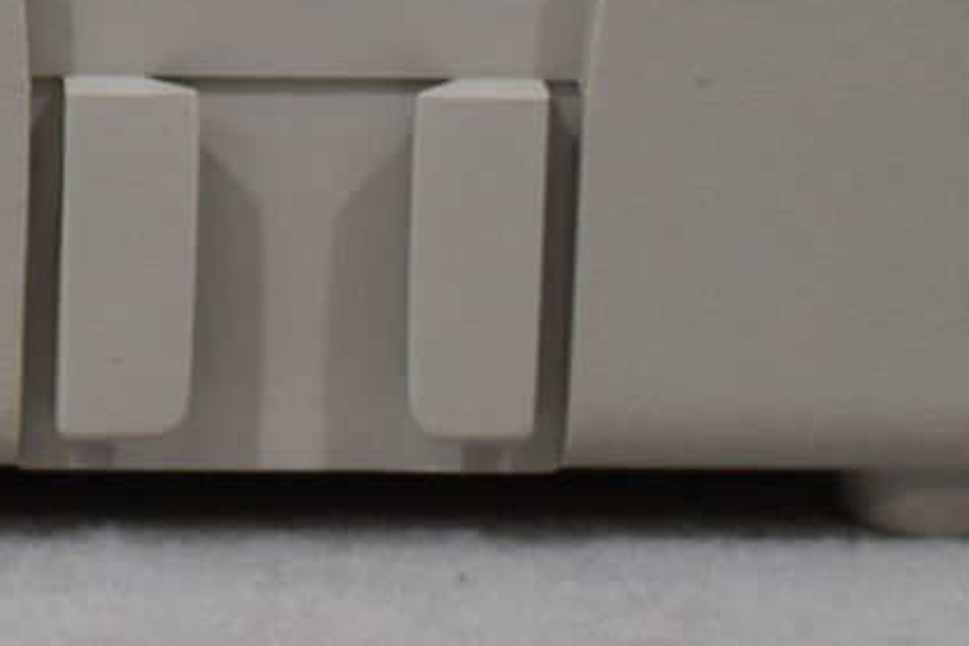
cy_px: -503
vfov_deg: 3.2
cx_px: -990
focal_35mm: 424
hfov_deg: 4.8
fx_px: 11412
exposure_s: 1/125
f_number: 5.6
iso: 400
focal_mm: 46
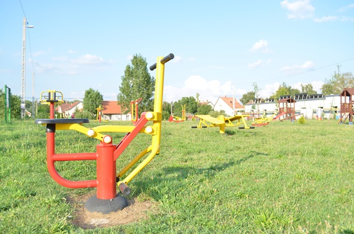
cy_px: 117
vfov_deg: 39.8
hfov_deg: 57.3
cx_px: 177
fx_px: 324
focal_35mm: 33
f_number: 5.6
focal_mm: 22
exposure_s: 1/200
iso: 100
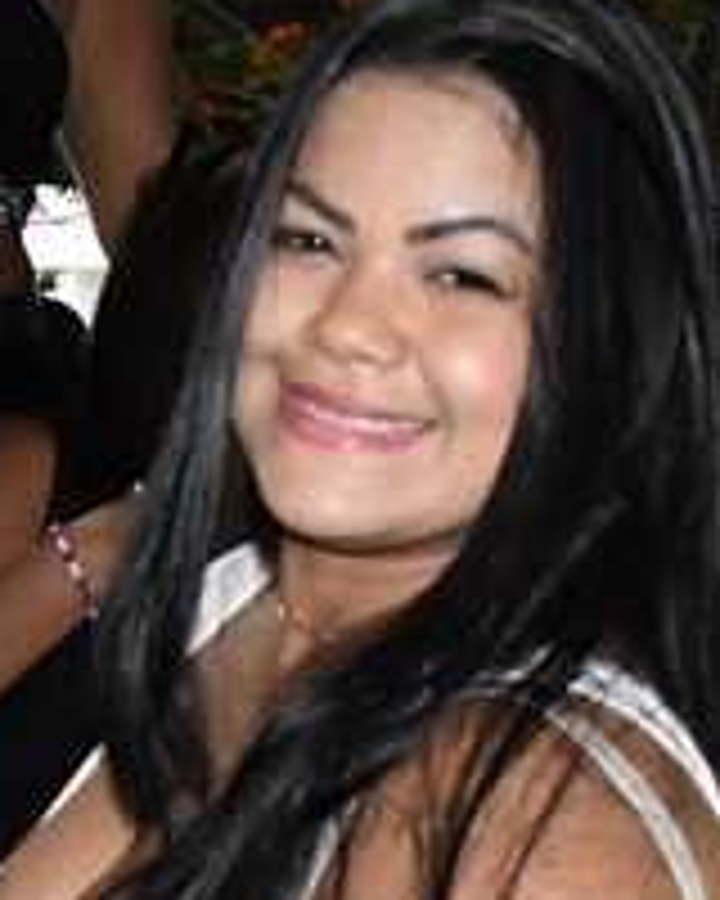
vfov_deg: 11.3
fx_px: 4502
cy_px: 868
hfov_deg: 9.1
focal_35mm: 169
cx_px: 108
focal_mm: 27
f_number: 6.3
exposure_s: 1/60
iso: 8000
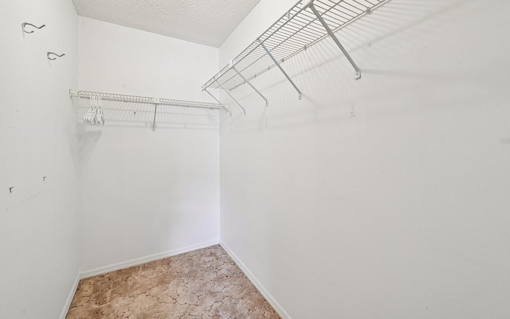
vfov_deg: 74.5
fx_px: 208
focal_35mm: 15
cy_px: 141
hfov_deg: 101.4
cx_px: 262
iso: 400
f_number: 8
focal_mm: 14
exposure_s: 1/13
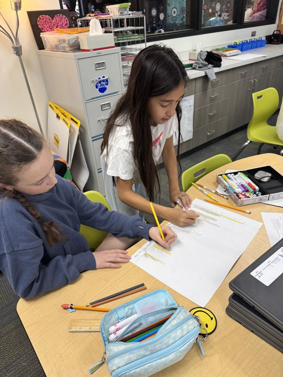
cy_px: 188
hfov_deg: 56.8
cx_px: 142
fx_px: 262
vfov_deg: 71.6
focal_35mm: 24
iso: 125
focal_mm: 6.76
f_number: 1.78
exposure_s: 1/120
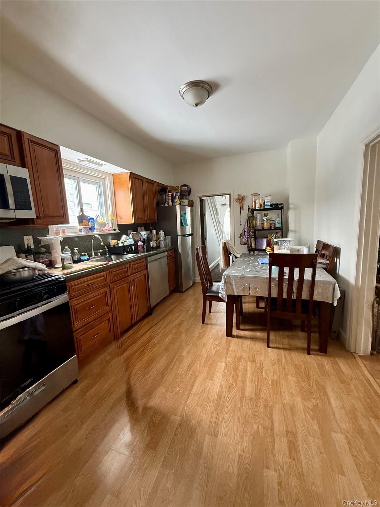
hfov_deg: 85.7
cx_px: 190
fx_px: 205
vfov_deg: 102.1
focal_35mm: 14
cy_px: 254
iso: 400
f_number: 2.2
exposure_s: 1/62
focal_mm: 2.22
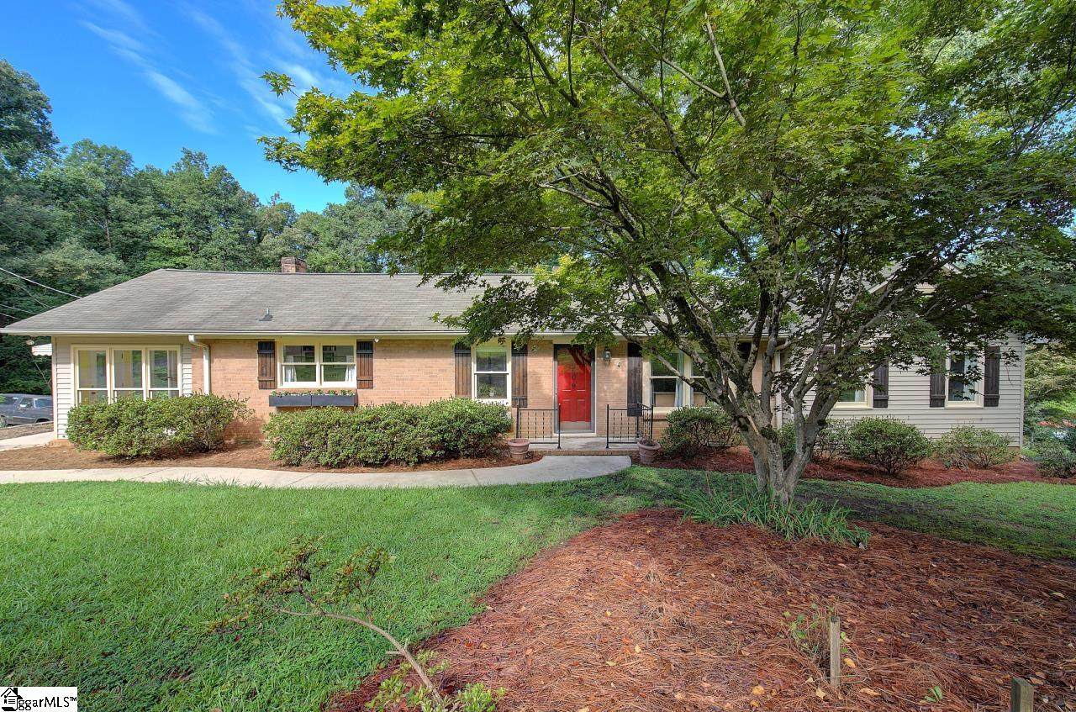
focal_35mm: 16
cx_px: 538
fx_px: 477
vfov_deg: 73.5
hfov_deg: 96.9
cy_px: 356
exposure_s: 1/60
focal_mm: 16
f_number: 11
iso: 400
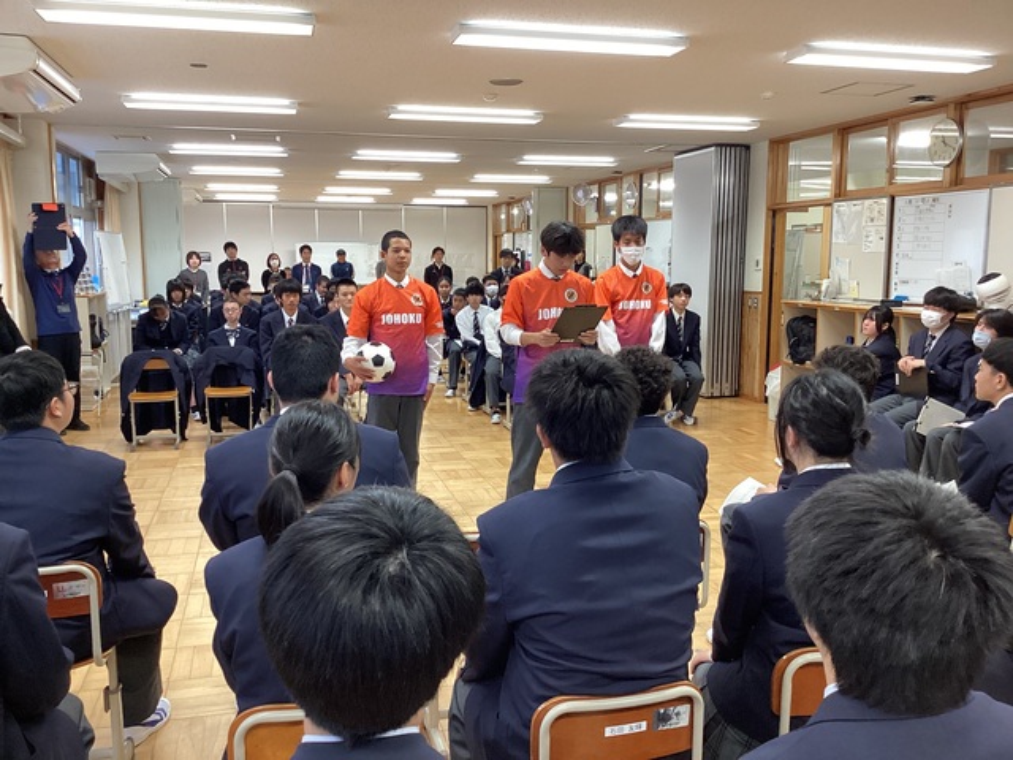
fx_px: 907
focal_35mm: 31
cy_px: 380
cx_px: 506
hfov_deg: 58.4
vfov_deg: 45.4
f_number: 2.4
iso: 125
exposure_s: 1/60
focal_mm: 3.3
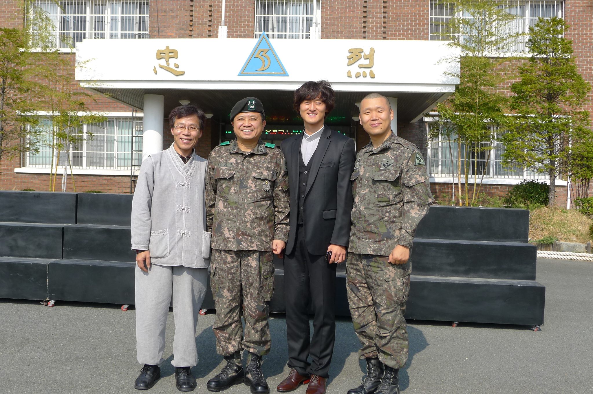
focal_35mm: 40
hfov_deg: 48.5
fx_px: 658
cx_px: 296
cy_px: 197
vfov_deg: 33.3
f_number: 4
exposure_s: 1/640
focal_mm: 8.5
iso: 80
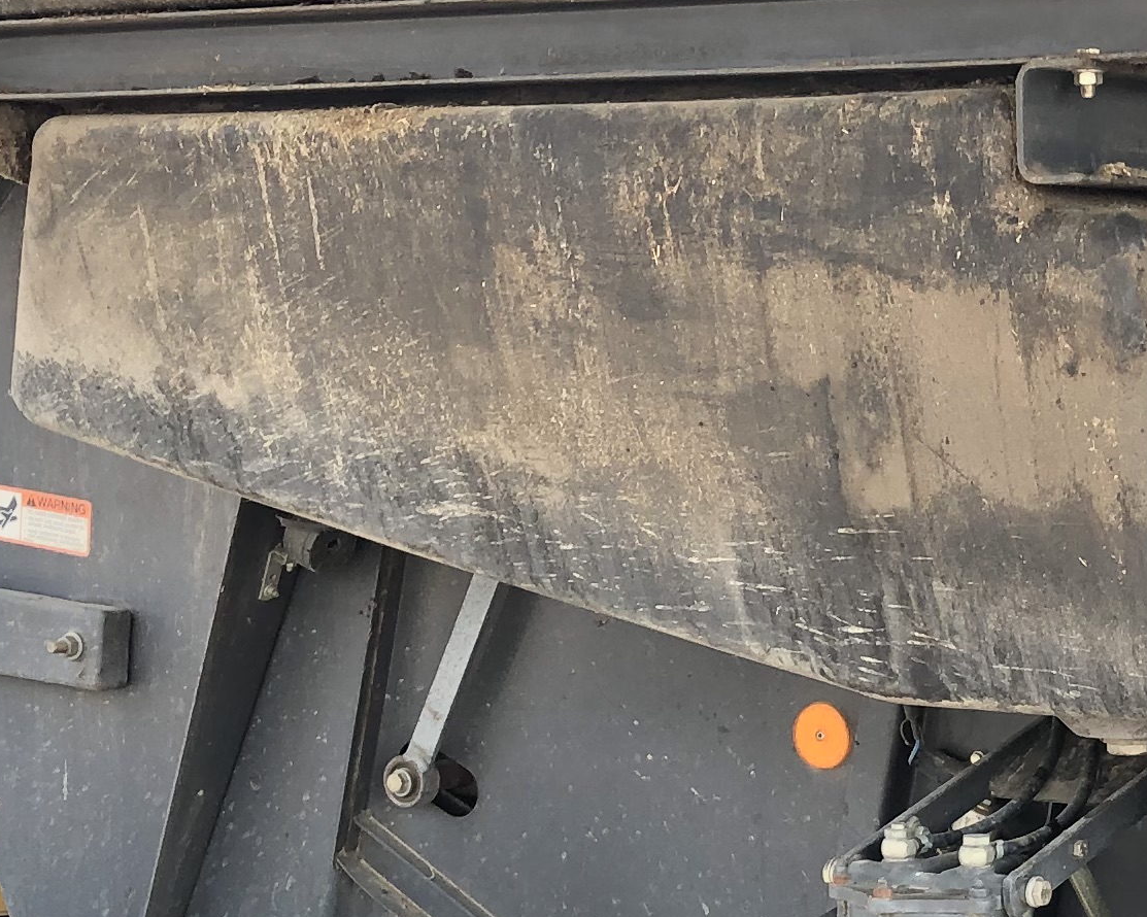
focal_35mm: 99
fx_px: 3360
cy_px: 575
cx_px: 1140
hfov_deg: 18.9
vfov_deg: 15.5
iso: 20
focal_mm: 3.99
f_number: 1.8
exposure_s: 1/124
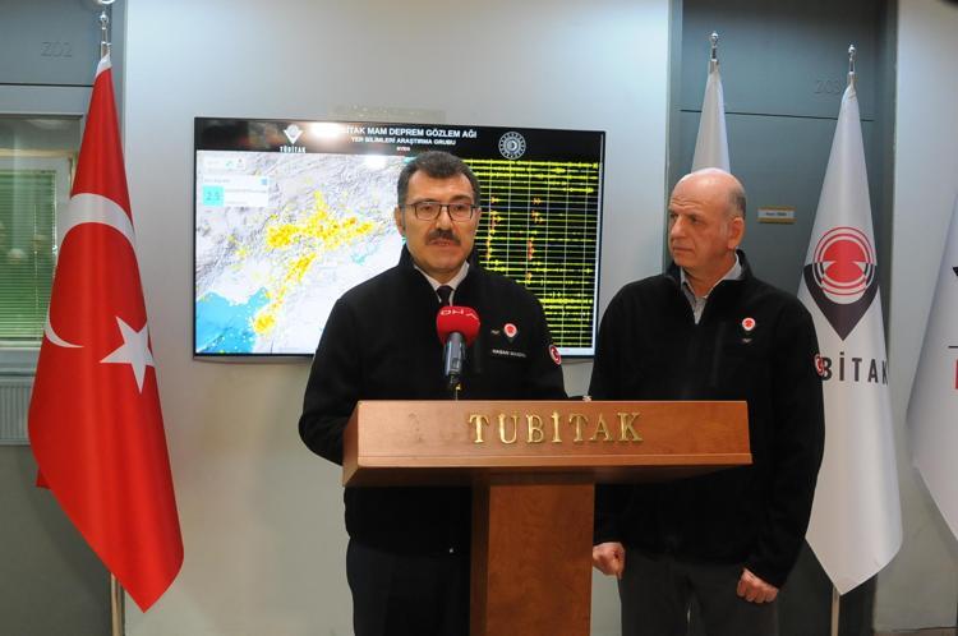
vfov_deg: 31.8
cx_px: 479
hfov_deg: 46.5
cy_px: 318
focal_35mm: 42
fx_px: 1116
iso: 1600
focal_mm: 28
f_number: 5
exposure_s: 1/100
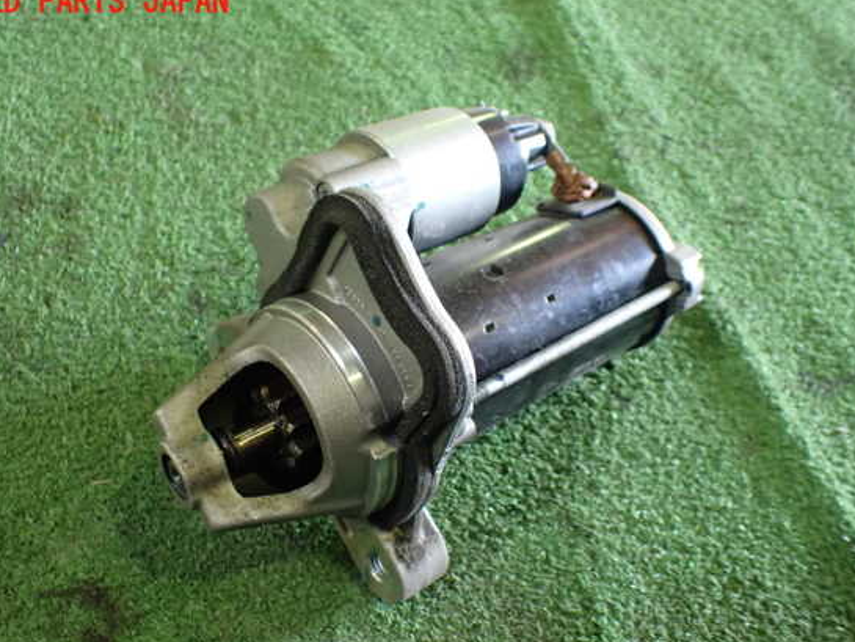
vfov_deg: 42.9
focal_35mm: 33
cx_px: 414
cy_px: 336
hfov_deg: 55.3
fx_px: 815
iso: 800
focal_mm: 5.4
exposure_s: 1/50
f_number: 2.3
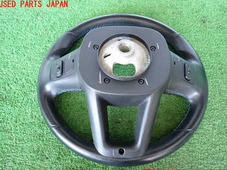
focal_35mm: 26
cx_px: 114
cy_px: 88
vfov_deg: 53.1
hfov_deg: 67.3
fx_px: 171
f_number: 2
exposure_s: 1/30
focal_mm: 4.5
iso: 400
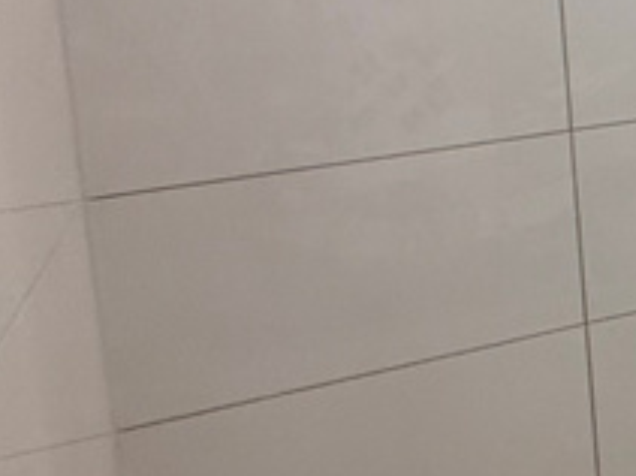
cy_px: -48
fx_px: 1249
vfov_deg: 20.6
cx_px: 1453
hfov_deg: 16.1
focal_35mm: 68
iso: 125
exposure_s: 1/120
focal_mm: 2.22
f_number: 2.2
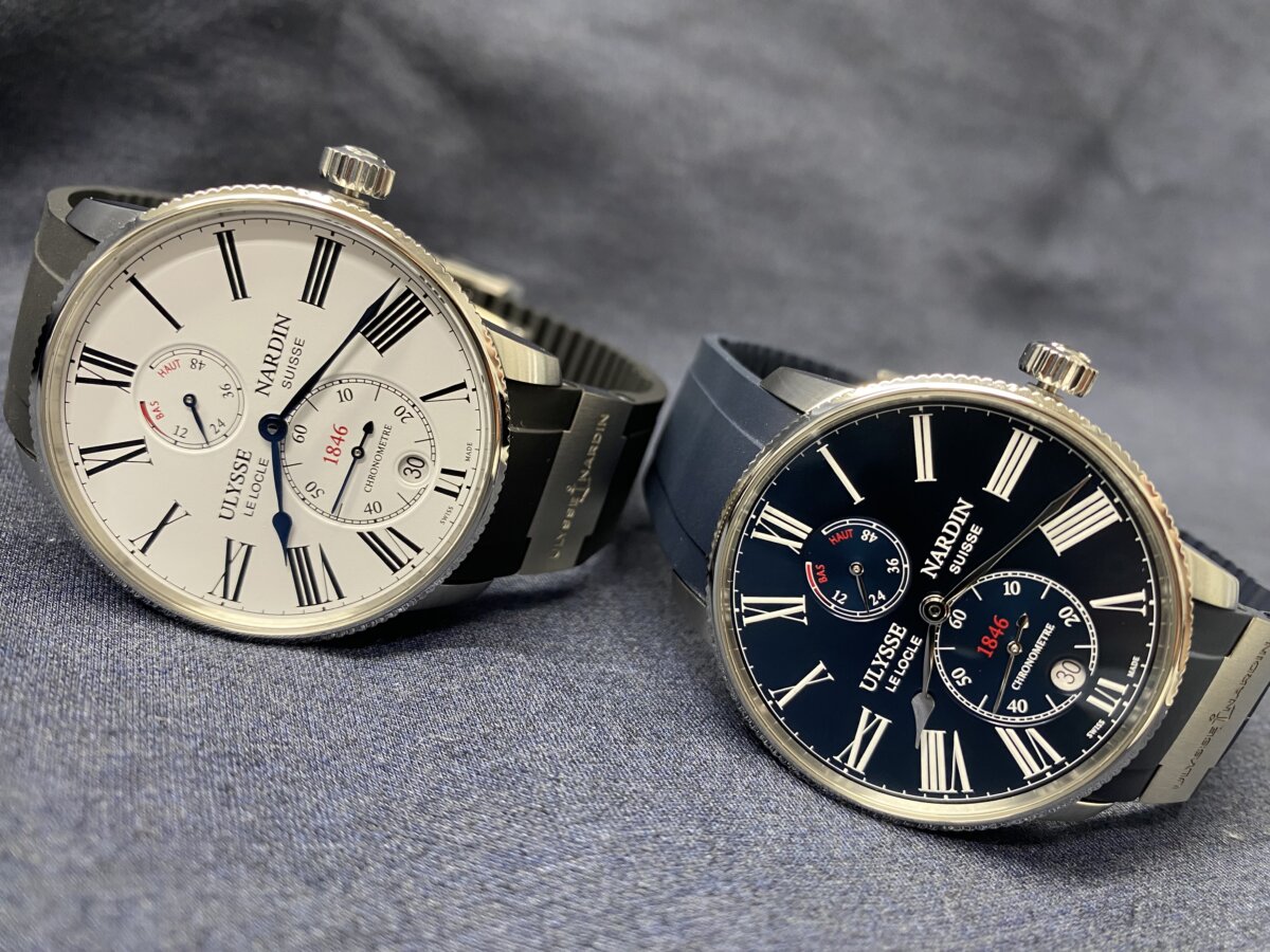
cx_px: 635
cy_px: 476
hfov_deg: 69.4
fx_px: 917
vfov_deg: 54.9
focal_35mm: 25
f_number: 1.8
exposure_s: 1/60
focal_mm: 4.25
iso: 200
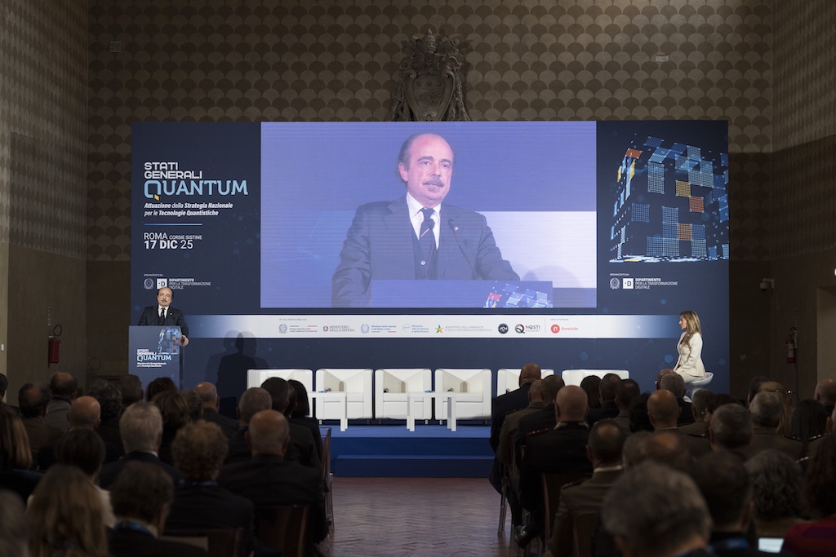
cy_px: 278
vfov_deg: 18.2
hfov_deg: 27.0
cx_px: 418
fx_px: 1742
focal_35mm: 75
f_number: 4
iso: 1250
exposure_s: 1/250
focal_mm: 75
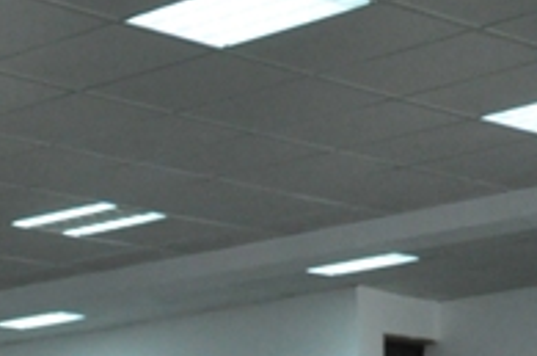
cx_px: -636
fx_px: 1771
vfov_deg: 10.3
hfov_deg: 13.8
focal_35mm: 119
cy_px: 775
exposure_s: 1/100
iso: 2000
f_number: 5
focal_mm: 18
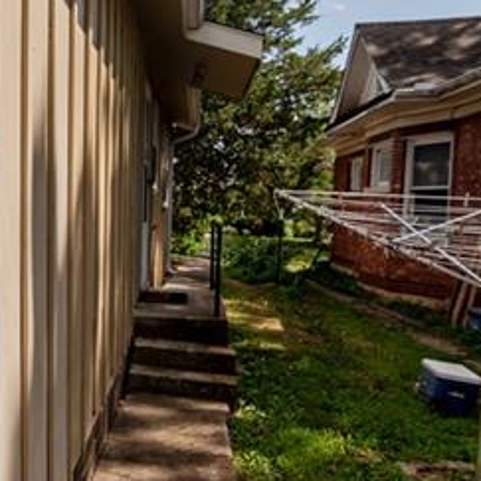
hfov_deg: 35.1
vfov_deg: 39.2
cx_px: -13
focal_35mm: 43
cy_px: 249
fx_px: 676
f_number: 2.8
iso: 100
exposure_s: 1/5000
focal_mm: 16
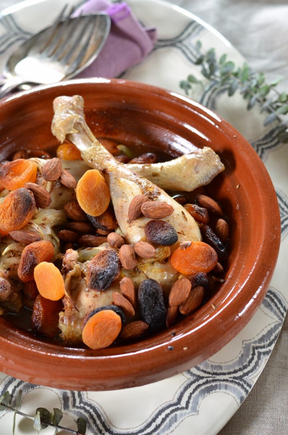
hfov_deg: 18.1
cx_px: 144
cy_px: 218
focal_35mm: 75
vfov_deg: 27.0
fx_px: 904
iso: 800
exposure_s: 1/60
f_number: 4
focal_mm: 50
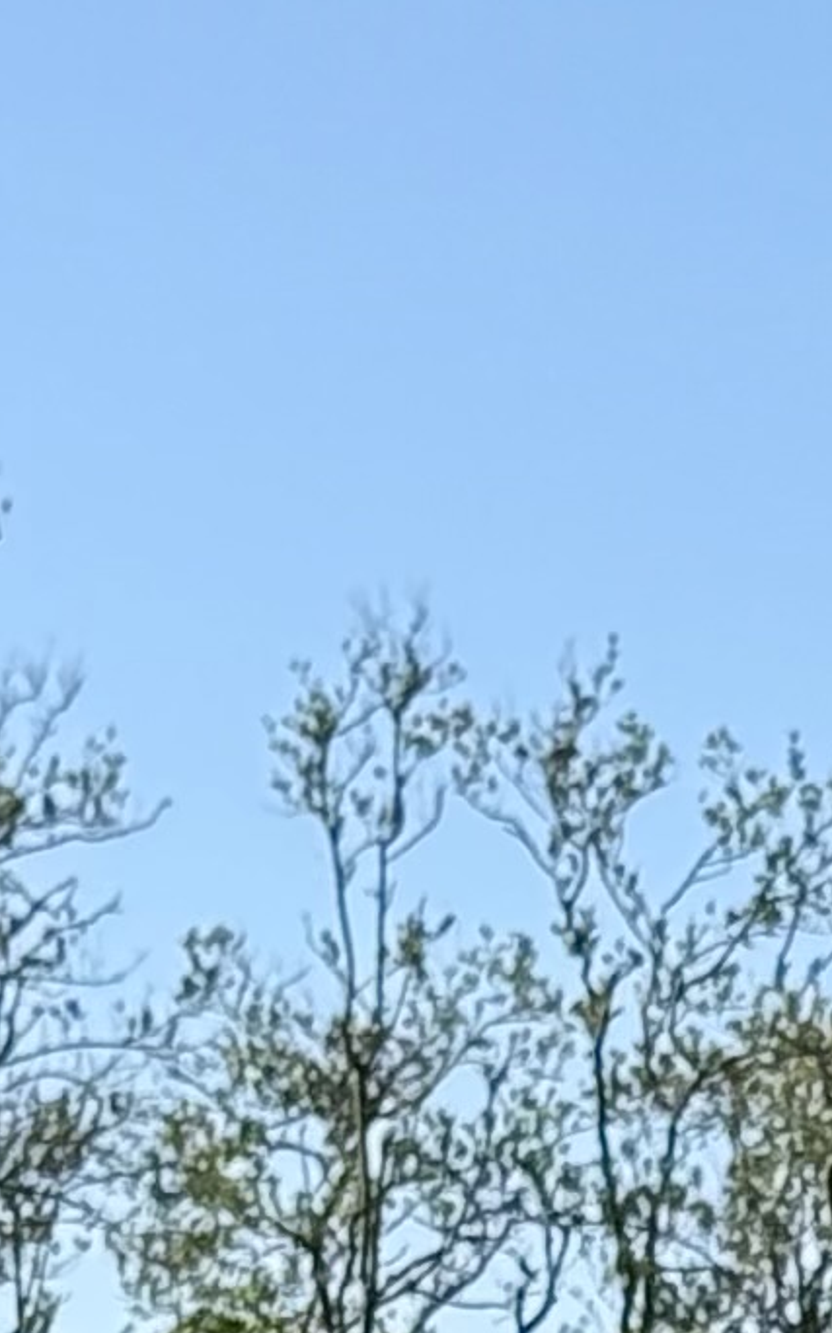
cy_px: 2799
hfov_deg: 4.3
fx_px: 10893
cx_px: 1902
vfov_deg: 6.7
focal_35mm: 300
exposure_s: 1/3226
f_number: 1.78
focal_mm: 6.76
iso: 64
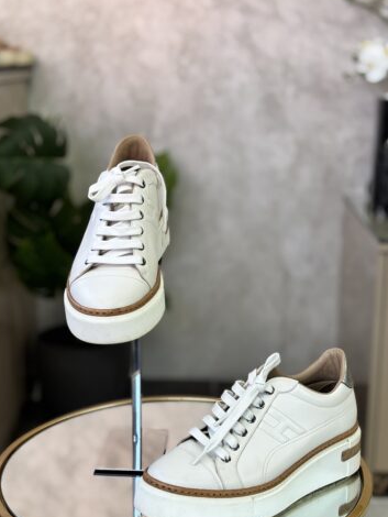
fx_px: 881
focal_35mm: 59
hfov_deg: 24.8
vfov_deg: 32.7
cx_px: 195
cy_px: 281
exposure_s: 1/64
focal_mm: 5.96
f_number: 1.6
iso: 50
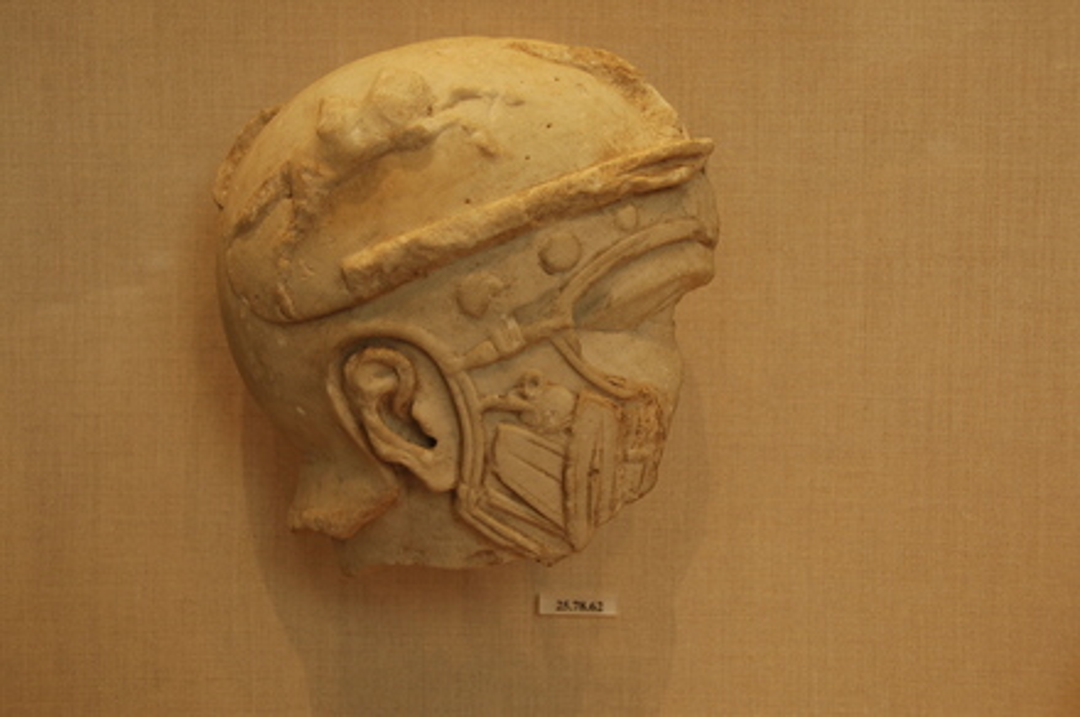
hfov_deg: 37.9
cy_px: 358
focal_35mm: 52
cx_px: 540
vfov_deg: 25.7
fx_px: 1573
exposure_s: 1/125
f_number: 5.6
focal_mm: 35
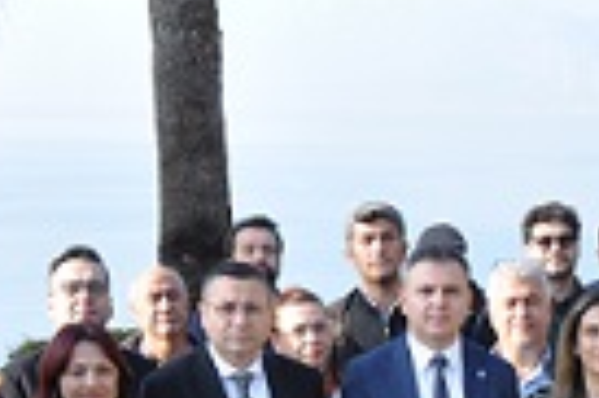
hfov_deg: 17.2
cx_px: 636
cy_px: 534
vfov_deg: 11.4
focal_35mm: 116
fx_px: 1928
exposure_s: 1/80
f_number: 9
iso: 200
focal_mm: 22
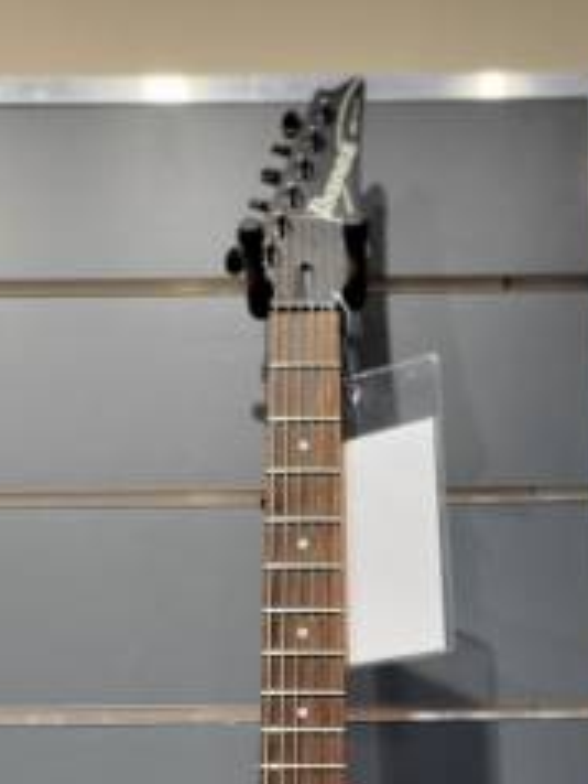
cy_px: 853
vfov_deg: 30.4
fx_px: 1290
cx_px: 324
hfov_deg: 25.7
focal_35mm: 57
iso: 100
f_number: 1.8
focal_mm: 5.4
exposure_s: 1/120
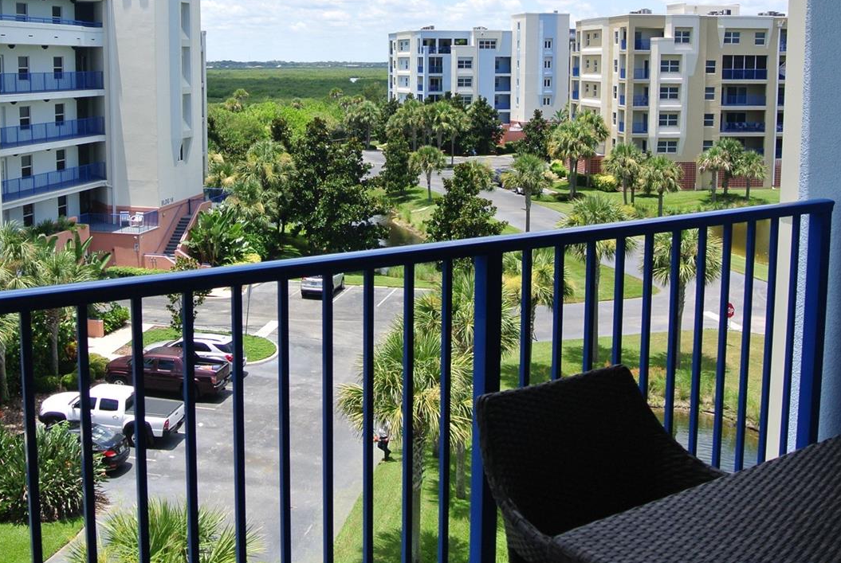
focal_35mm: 44
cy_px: 199
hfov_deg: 44.4
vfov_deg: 30.4
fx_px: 1029
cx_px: 374
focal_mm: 11
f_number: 3.5
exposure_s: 1/800
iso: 100
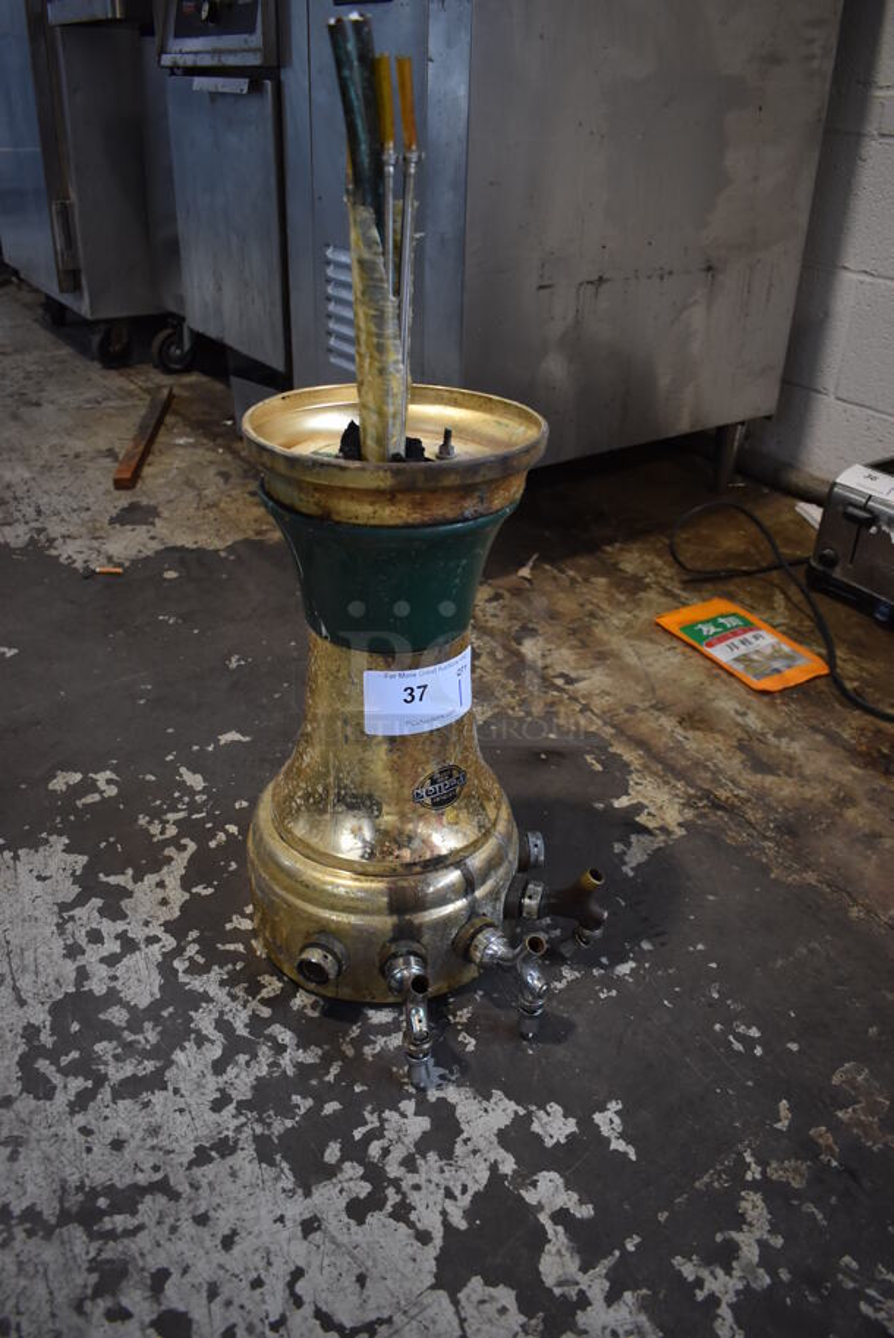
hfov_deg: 48.0
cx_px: 447
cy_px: 669
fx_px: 1004
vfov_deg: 67.3
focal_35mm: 27
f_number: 3.5
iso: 900
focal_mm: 18
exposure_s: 1/125
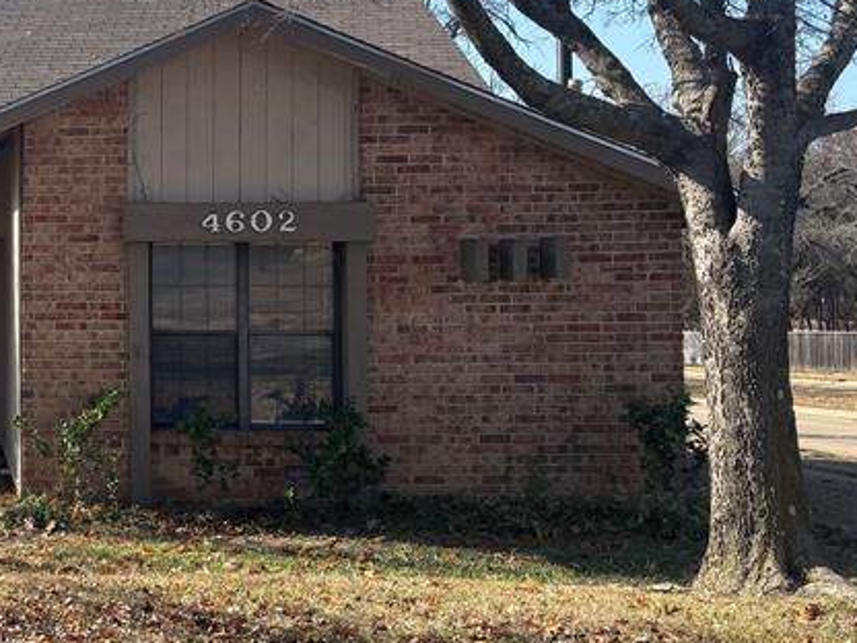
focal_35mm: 64
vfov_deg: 22.9
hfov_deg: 27.1
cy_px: 233
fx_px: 1584
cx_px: -144
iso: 50
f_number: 1.6
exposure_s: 1/1783
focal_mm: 5.96
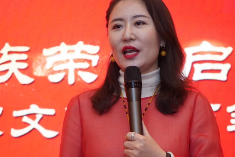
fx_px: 738
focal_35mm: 113
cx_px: 146
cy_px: 115
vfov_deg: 12.1
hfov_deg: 18.1
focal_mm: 70
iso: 2000
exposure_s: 1/80
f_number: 5.6
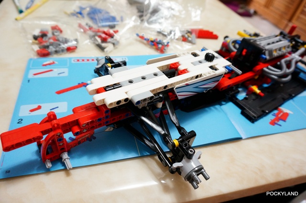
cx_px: 153
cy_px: 102
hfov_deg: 73.8
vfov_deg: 53.1
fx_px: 204
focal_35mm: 24
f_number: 4.5
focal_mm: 16
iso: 1600
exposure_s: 1/25
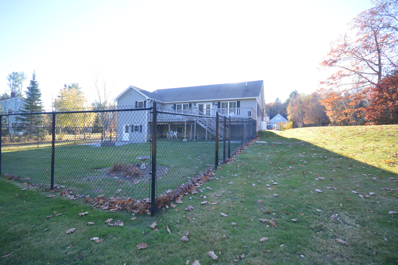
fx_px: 166
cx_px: 199
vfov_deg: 77.2
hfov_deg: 100.4
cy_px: 132
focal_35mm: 15
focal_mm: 10
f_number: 5.6
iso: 280
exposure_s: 1/125
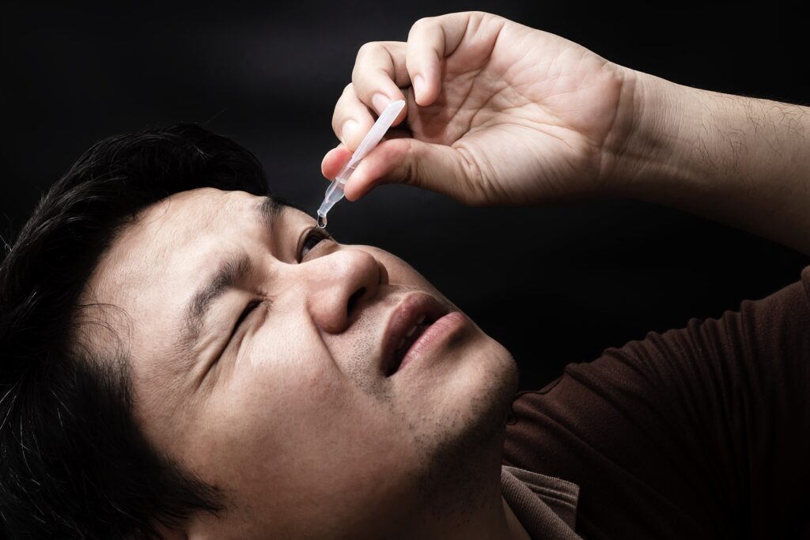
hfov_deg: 38.9
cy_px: 270
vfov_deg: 26.5
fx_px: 1148
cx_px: 405
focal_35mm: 51
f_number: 8
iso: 200
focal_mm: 25
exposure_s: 1/160
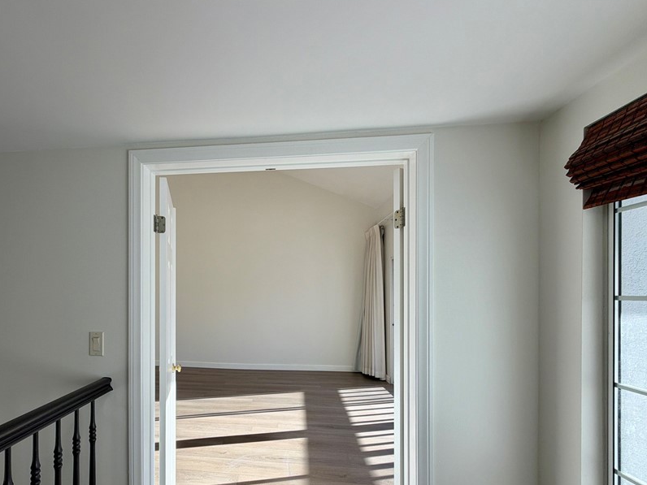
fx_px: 336
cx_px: 244
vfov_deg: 70.8
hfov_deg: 86.1
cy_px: 293
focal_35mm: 18
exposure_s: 1/120
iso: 25
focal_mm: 2.22
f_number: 2.2
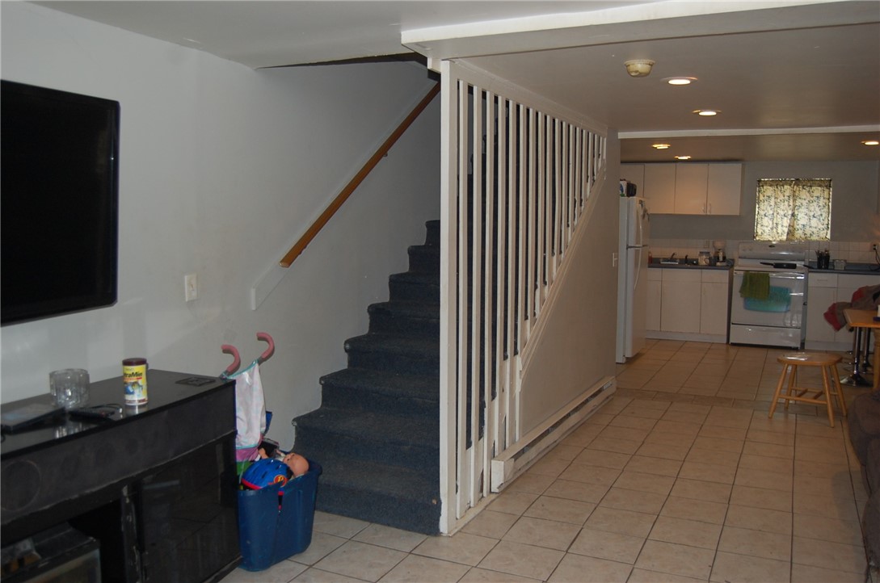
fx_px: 732
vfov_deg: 43.5
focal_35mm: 30
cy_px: 292
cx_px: 440
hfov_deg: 62.0
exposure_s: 1/60
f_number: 3.8
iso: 400
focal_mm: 20
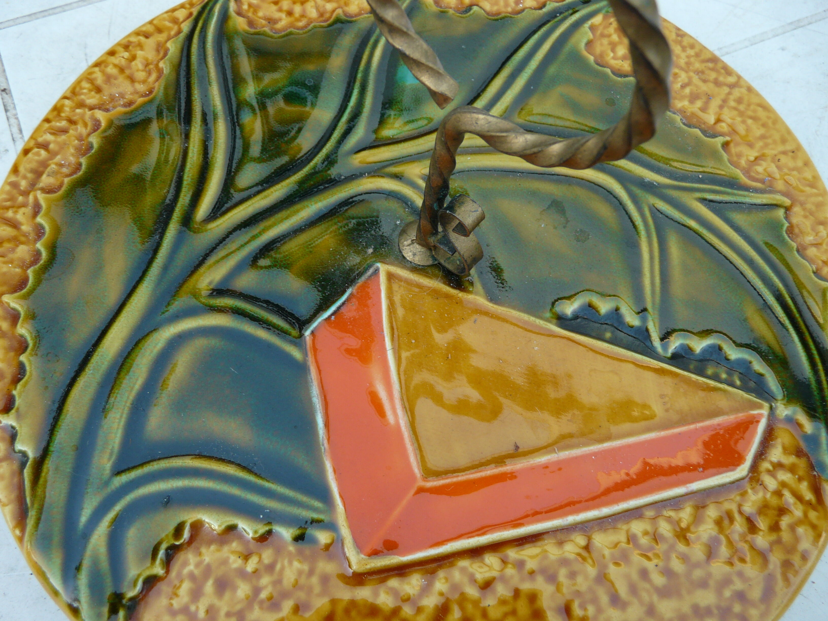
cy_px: 310
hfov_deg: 63.4
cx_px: 414
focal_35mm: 28
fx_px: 670
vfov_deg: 49.7
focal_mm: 4.6
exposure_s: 1/40
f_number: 2.8
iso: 100
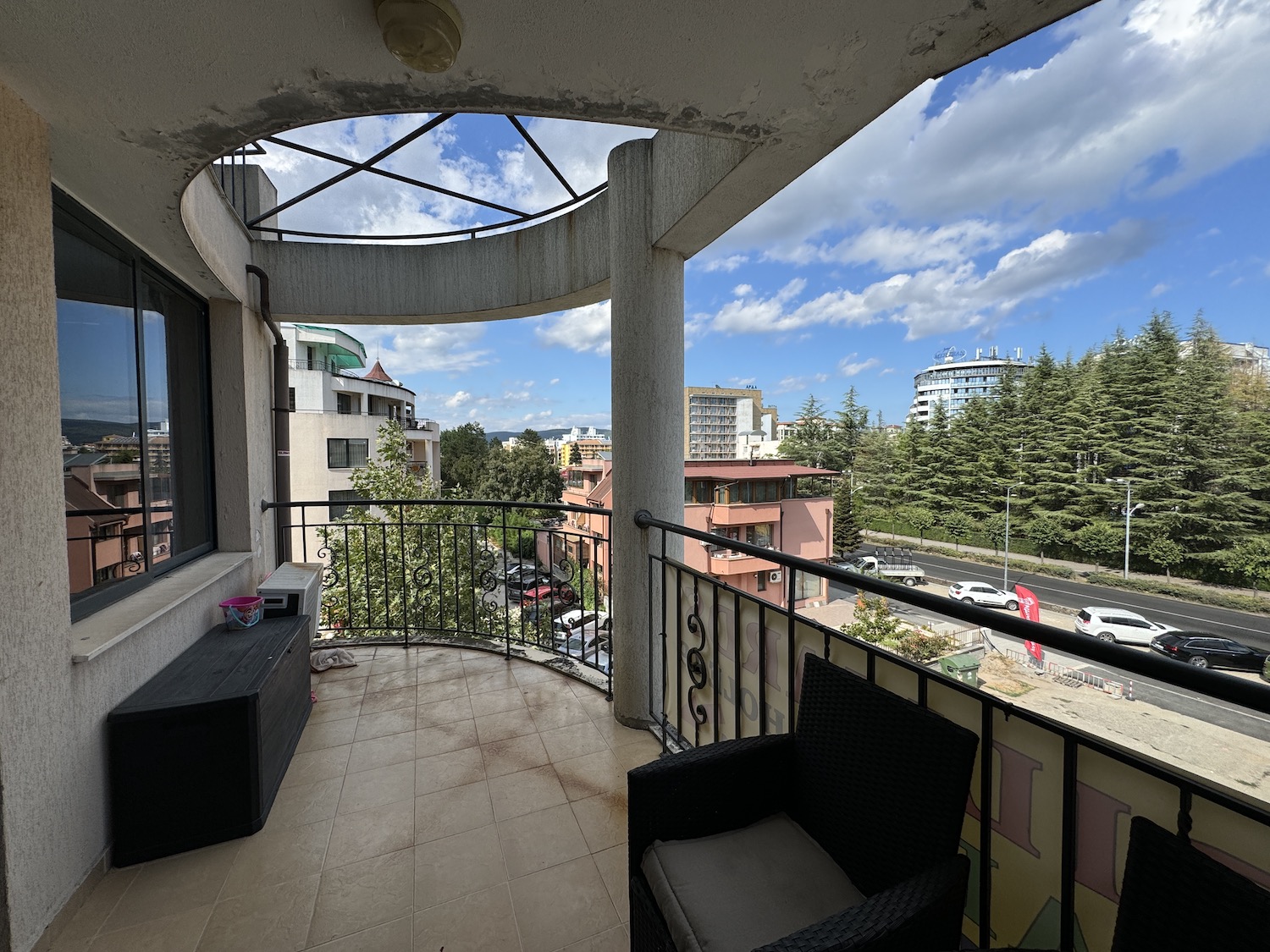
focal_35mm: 14
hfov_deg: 102.1
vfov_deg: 85.7
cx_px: 635
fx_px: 514
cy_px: 476
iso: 50
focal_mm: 2.22
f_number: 2.2
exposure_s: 1/1567
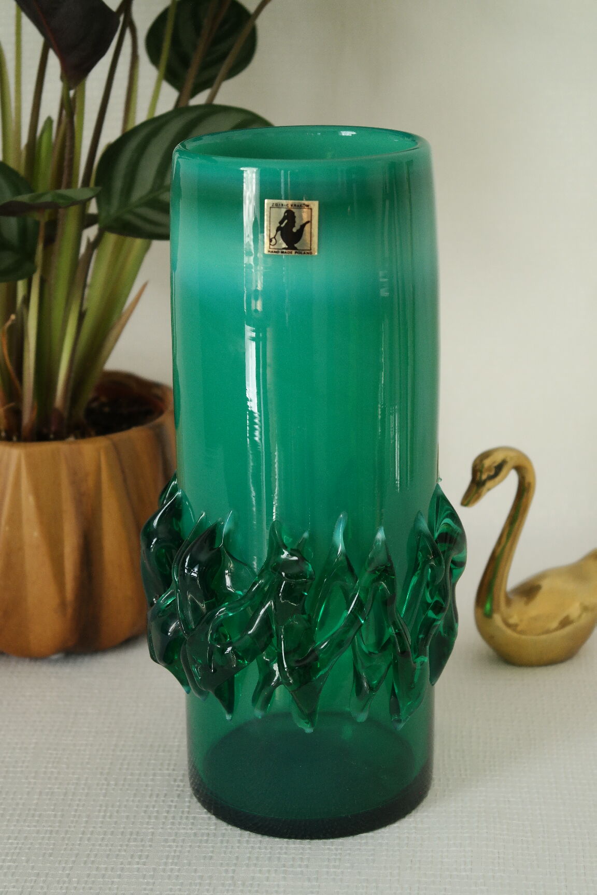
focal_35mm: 69
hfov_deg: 19.7
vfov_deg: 29.2
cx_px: 298
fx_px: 1716
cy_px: 448
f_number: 5.6
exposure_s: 1/30
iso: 800
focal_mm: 45
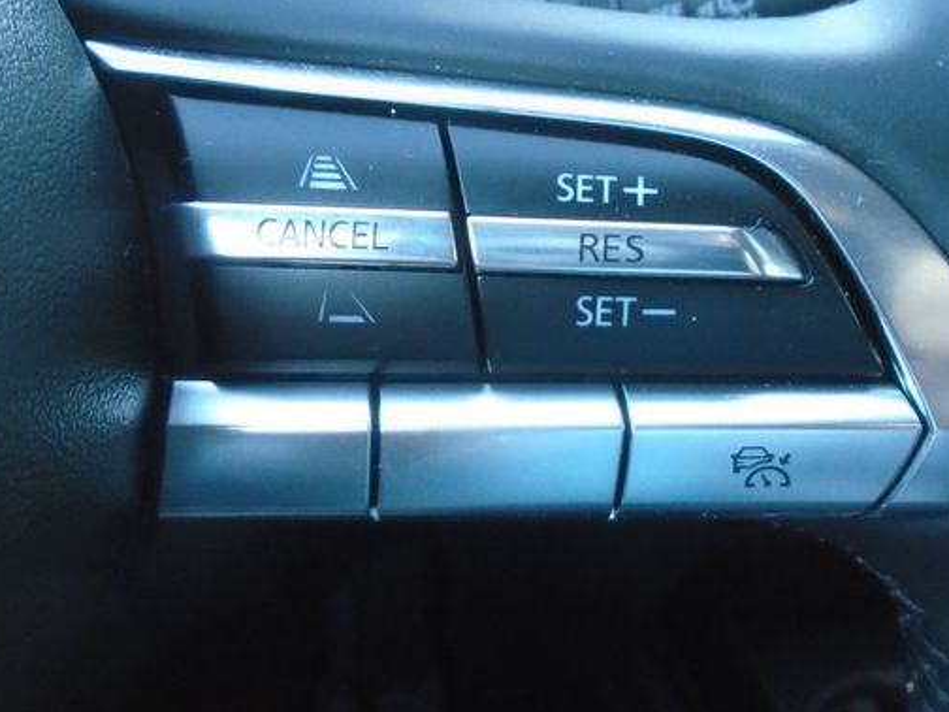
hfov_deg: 55.3
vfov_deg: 42.6
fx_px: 905
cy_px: 267
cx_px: 488
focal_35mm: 33
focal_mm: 4.6
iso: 400
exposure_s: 1/25
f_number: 3.2
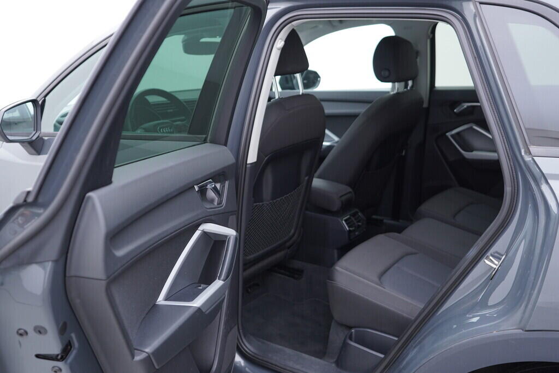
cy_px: 186
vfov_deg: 36.9
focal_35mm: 36
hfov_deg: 53.1
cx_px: 280
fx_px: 559
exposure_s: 1/40
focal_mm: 24
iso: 200
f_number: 2.8
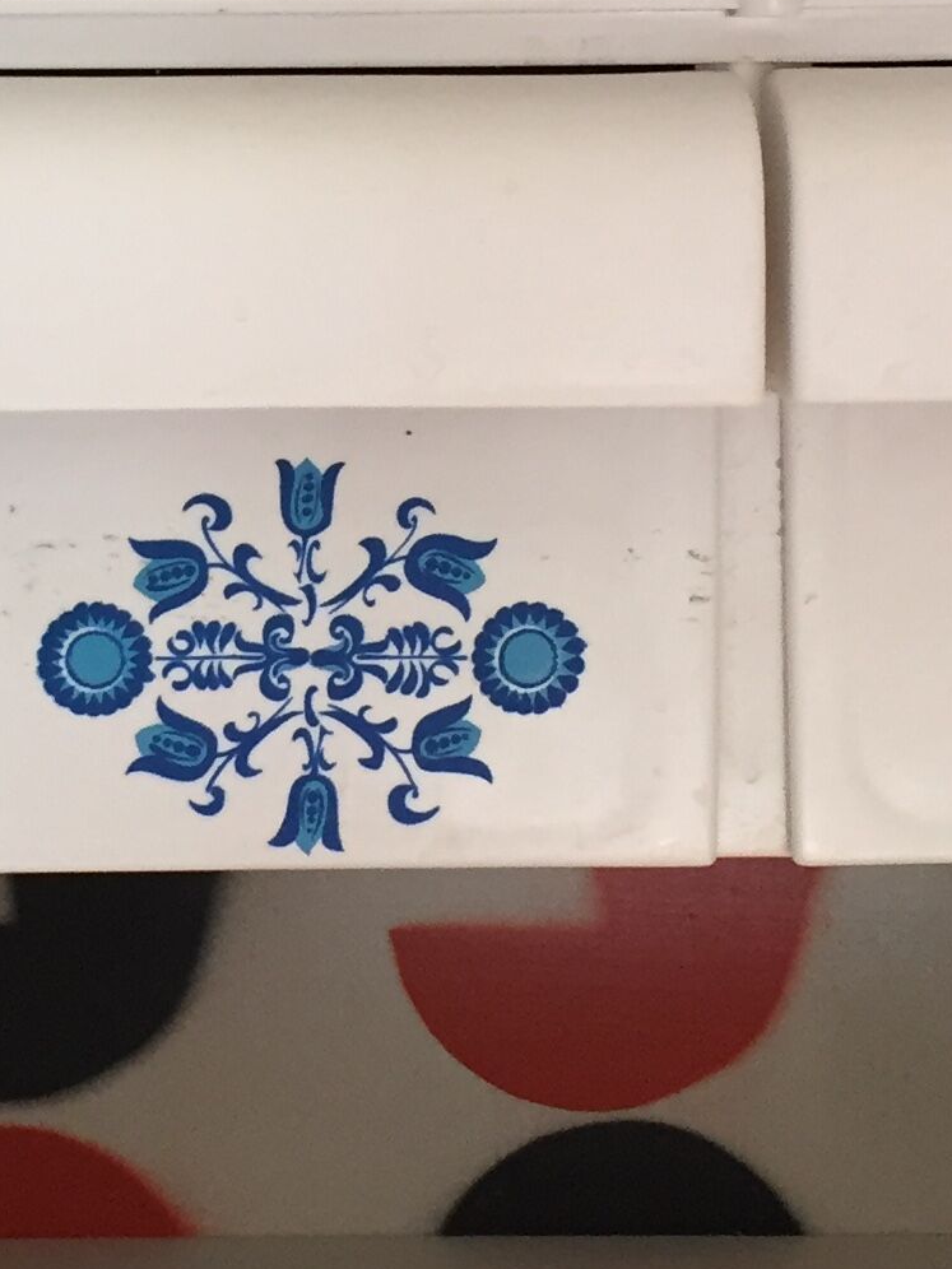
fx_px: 3484
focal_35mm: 95
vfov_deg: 20.4
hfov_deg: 15.5
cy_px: 246
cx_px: 191
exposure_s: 1/33
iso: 125
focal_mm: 4.15
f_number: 2.2
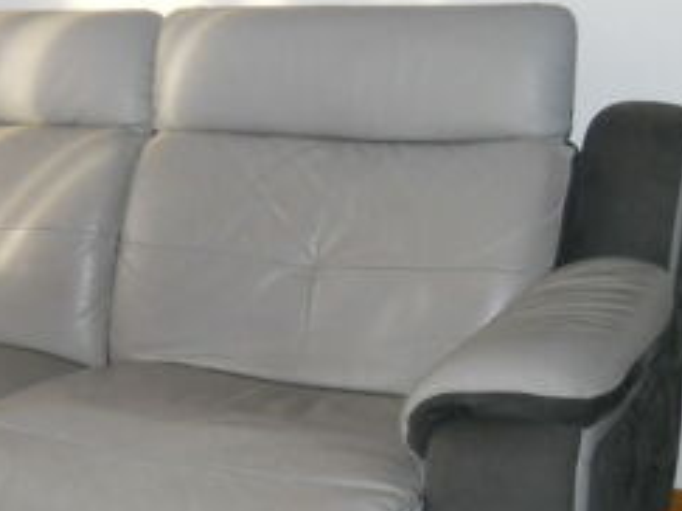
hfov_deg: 23.5
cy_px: 387
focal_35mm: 81
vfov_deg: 18.1
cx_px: 73
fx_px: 1595
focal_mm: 6.72
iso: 250
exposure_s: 1/30
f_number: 3.1
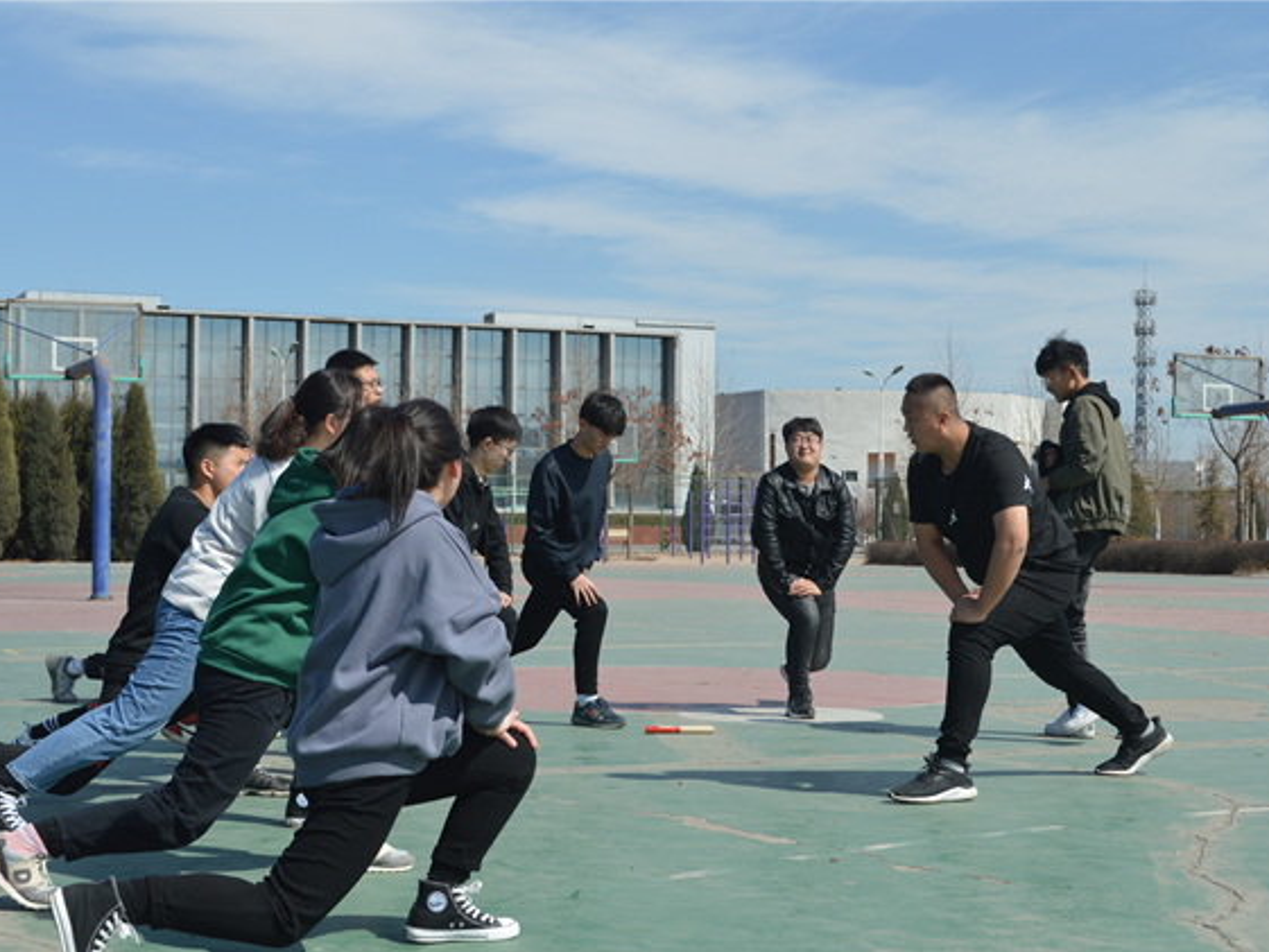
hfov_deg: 33.5
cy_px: 478
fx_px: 2110
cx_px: 579
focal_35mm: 58
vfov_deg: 25.4
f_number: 8
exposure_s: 1/250
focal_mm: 35
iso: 100
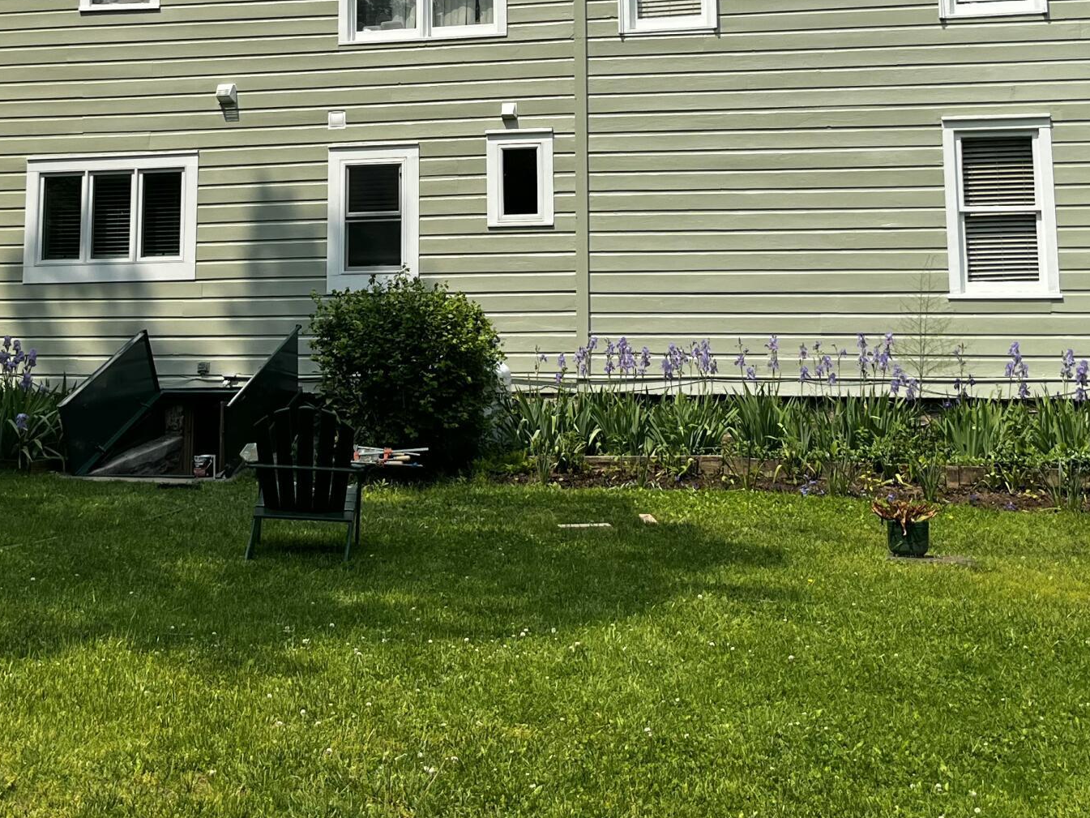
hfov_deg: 33.2
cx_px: 455
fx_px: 1826
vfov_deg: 24.4
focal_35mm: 58
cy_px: 58
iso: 50
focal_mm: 5.1
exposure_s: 1/3521
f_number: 1.6
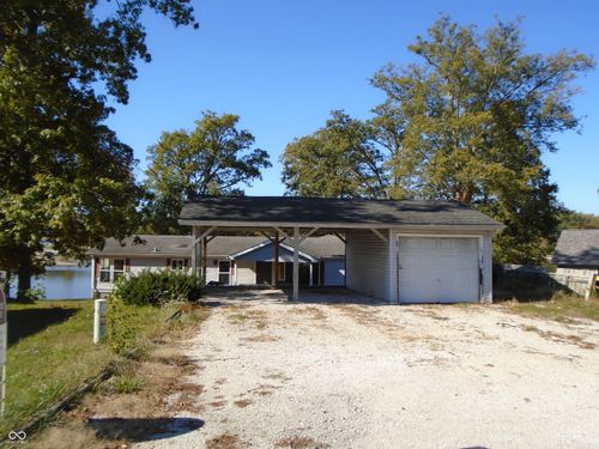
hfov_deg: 58.4
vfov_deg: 45.4
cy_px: 224
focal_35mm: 31
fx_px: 536
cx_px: 300
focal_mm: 5.5
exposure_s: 1/640
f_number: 3.5
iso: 100
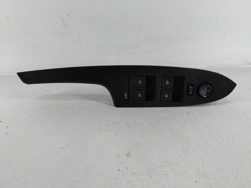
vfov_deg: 54.9
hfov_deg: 69.4
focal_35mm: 25
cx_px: 126
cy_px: 94
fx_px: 181
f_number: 1.73
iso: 55
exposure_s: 1/123
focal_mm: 4.38
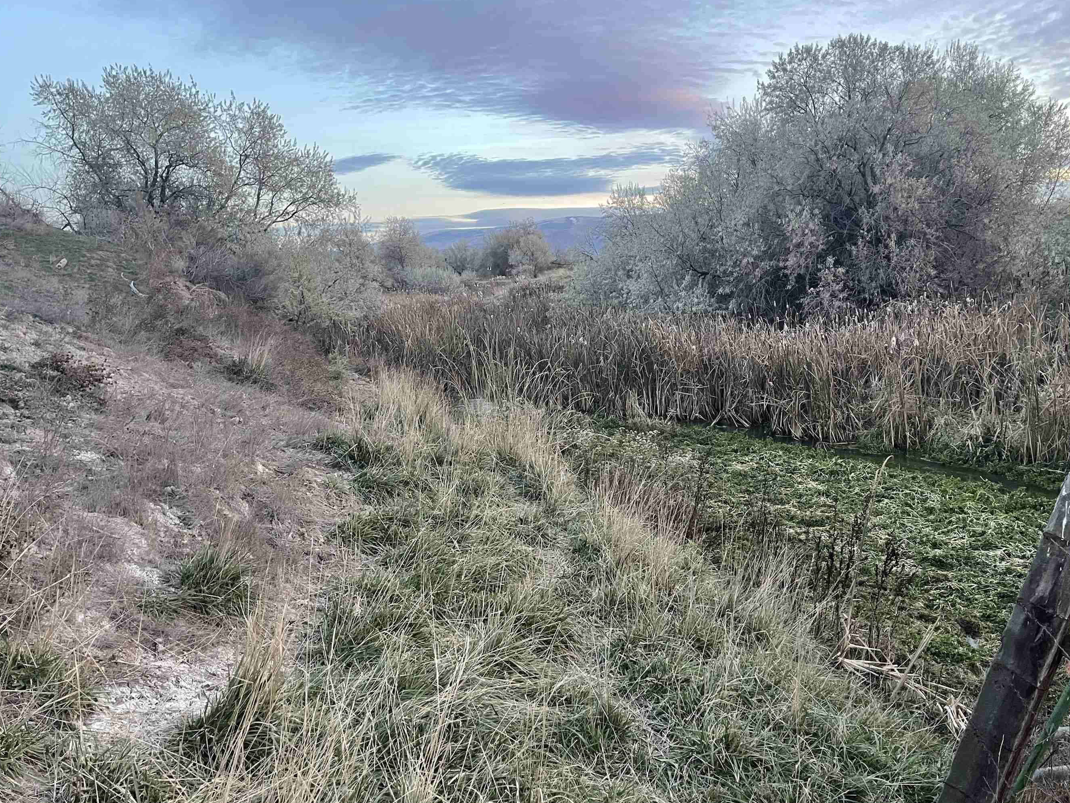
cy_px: 410
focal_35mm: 30
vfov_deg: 46.8
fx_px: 927
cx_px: 574
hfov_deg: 59.9
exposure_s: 1/60
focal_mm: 5.1
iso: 250
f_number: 1.6
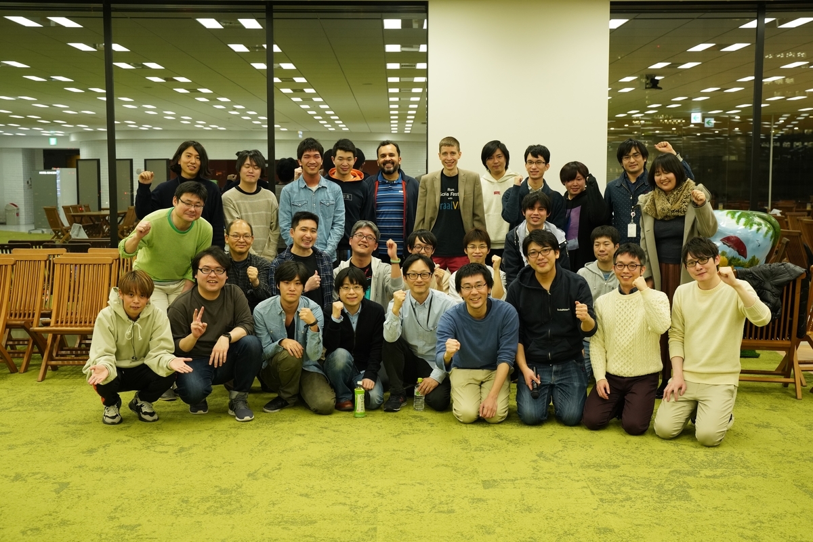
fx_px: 994
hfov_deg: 44.5
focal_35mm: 44
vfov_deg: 30.5
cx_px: 406
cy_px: 271
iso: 2000
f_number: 5.6
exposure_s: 1/60
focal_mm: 44
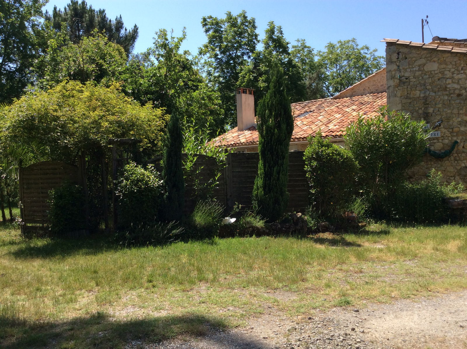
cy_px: 174
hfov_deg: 56.9
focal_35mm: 32
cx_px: 234
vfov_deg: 44.1
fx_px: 431
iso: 32
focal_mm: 3.3
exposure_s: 1/1121
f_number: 2.4
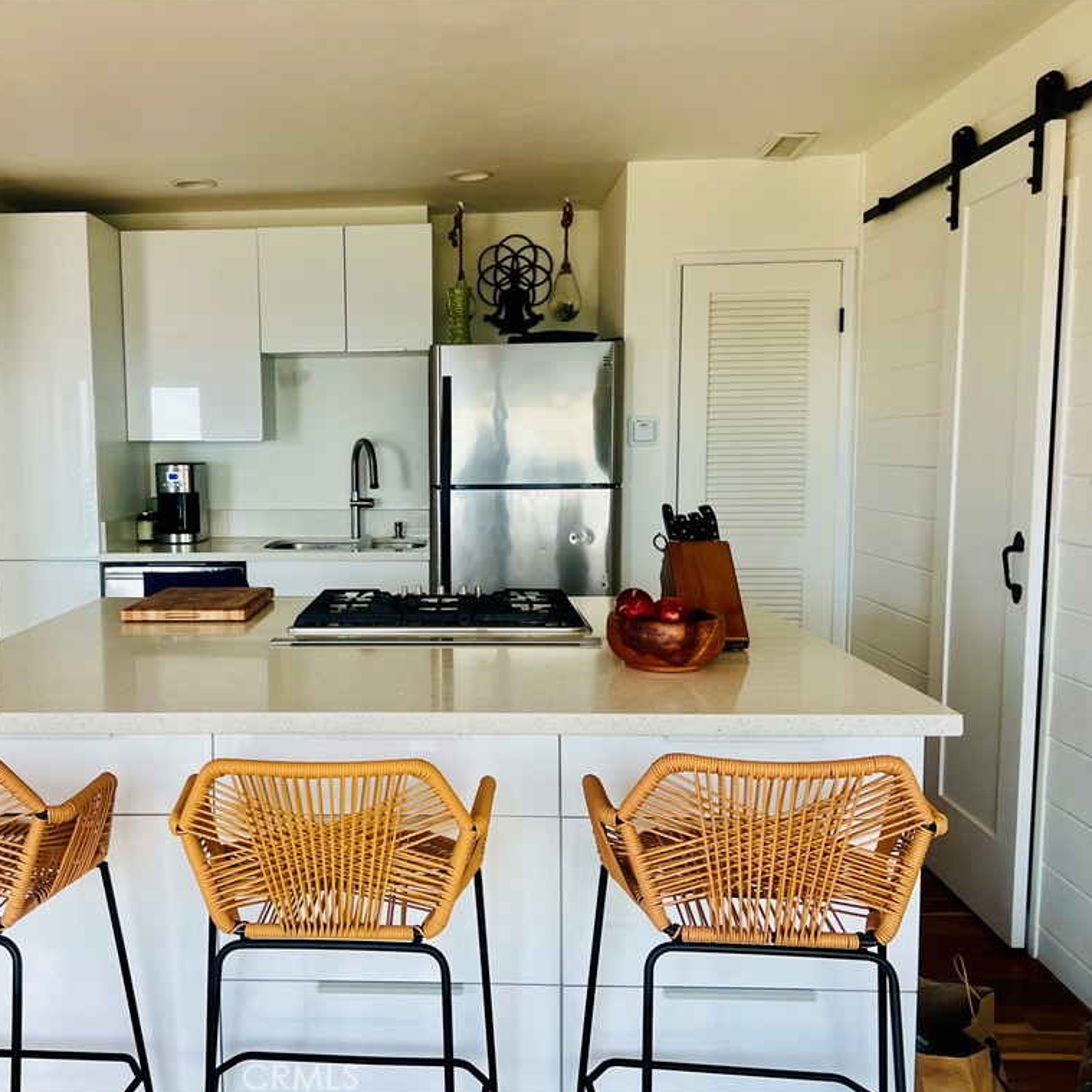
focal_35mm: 31
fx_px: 1106
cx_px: 384
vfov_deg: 52.5
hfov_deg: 51.8
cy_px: 545
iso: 40
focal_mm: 5.7
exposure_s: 1/120
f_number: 1.5
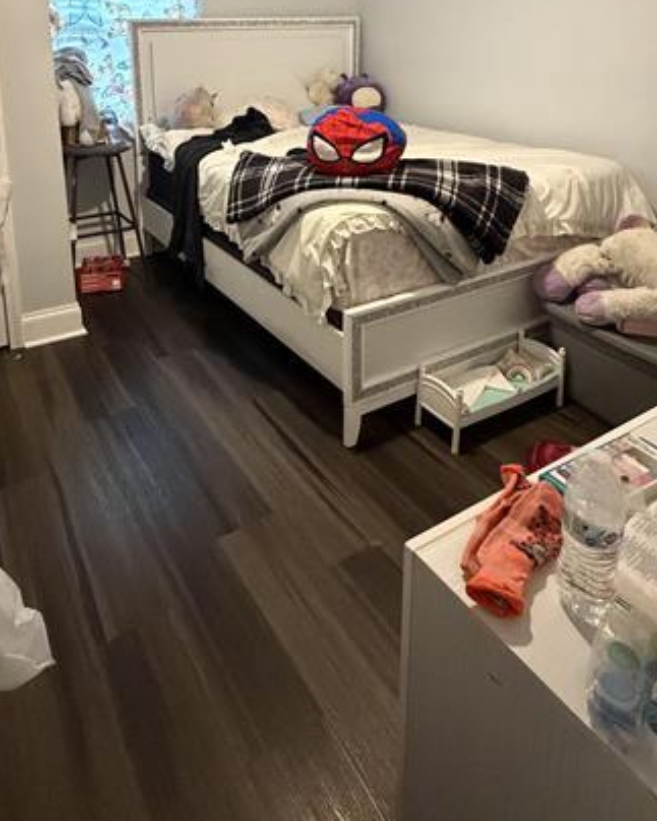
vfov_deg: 60.9
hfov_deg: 54.6
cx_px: 273
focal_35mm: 26
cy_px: 169
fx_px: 632
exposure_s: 1/60
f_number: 2.2
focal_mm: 2.22
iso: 1250
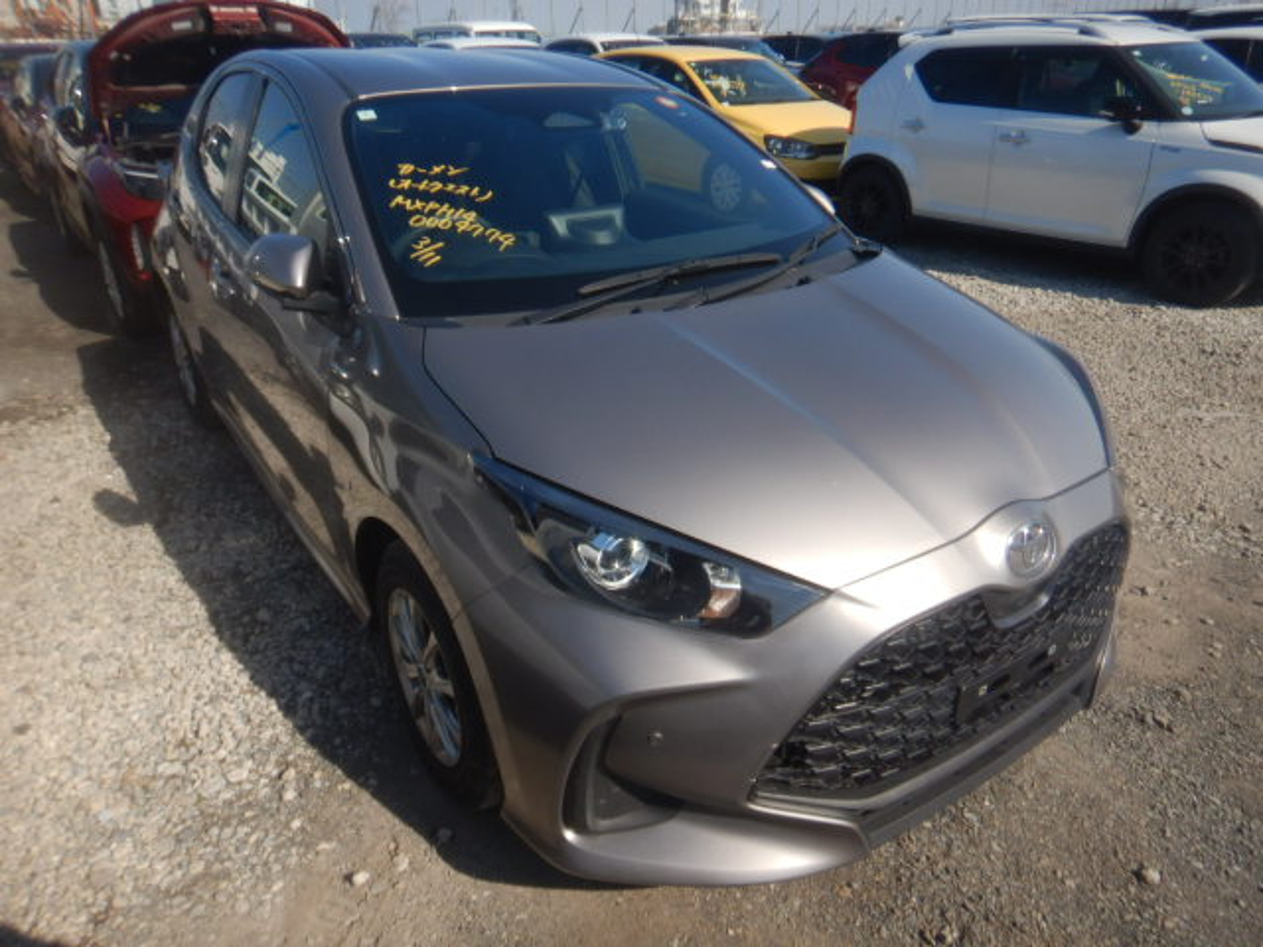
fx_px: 876
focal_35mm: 24
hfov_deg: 71.6
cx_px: 632
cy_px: 474
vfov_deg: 56.8
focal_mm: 4.3
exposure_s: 1/500
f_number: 2.8
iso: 125
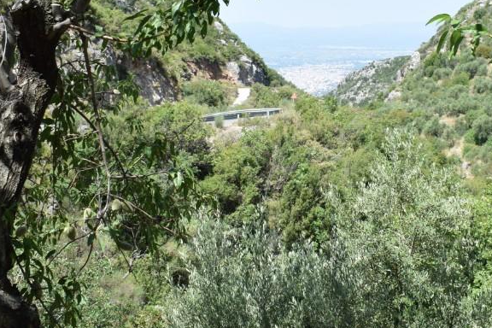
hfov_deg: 40.9
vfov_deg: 28.0
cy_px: 138
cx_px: 296
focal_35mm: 48
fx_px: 656
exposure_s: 1/250
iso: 200
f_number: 8
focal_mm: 18
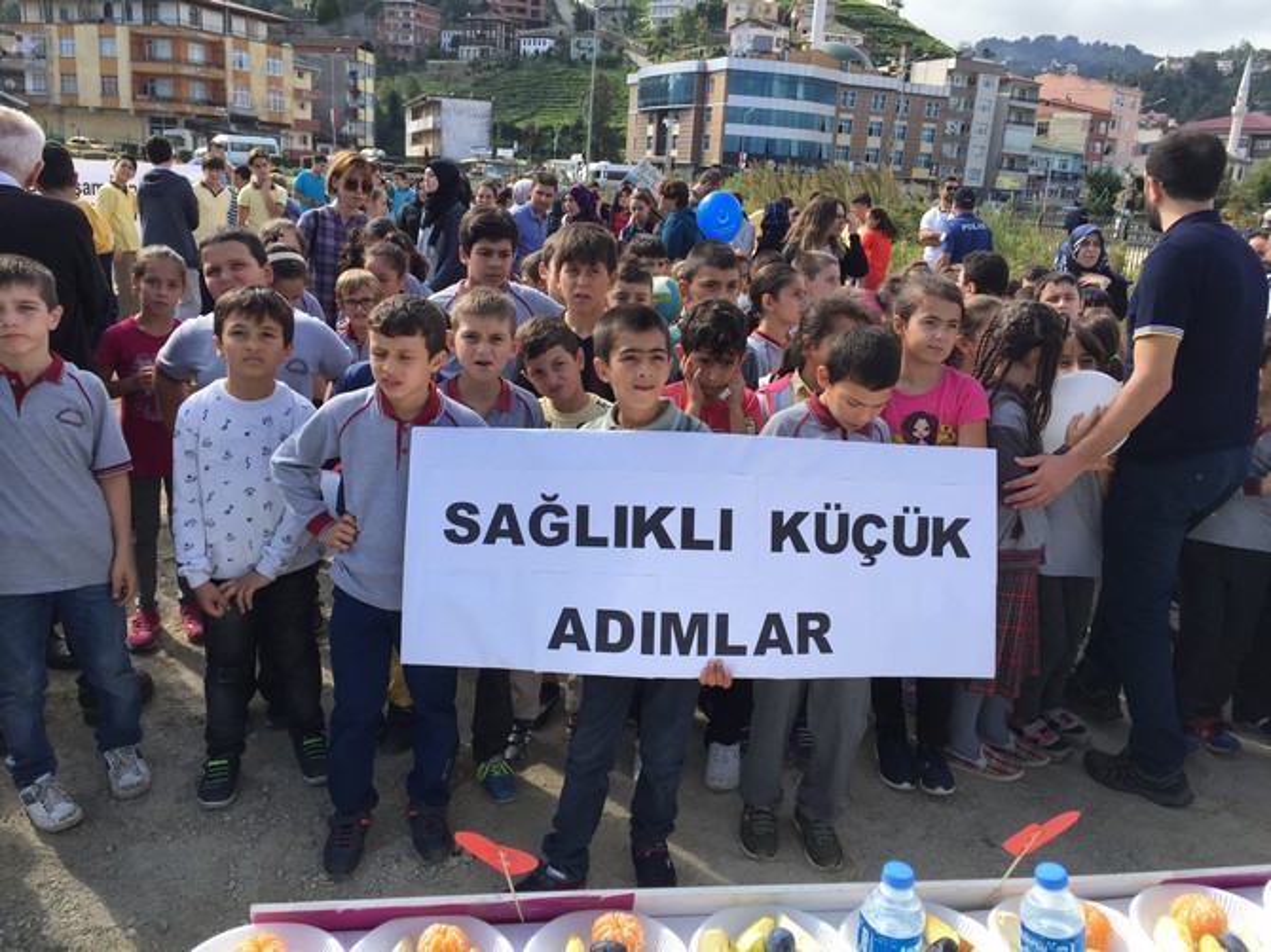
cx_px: 636
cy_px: 476
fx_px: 1064
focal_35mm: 29
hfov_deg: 61.7
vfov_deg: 48.2
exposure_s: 1/1014
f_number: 2.2
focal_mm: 4.15
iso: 32
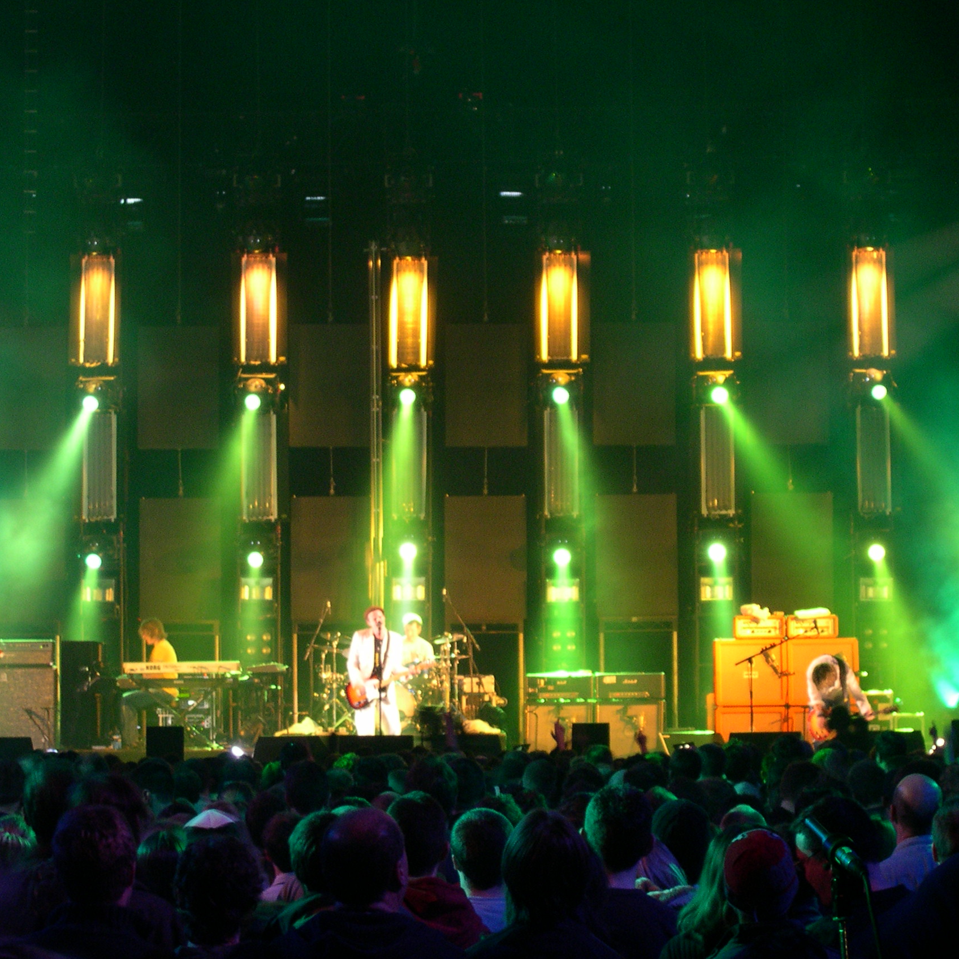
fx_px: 4231
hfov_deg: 12.9
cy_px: 481
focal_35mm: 135
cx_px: 440
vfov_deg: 12.9
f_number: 4.9
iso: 272
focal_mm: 24
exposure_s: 1/3.9
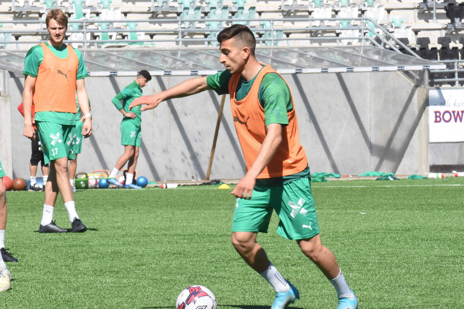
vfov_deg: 3.4
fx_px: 5155
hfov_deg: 5.2
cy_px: 187
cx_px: 211
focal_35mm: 400
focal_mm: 200
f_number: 20
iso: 800
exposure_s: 1/320
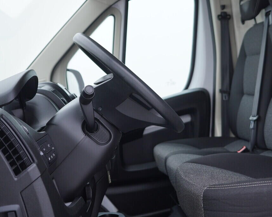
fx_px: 459
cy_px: 82
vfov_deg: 26.6
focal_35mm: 57
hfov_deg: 32.9
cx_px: 168
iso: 125
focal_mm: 24
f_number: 3.2
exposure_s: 1/50
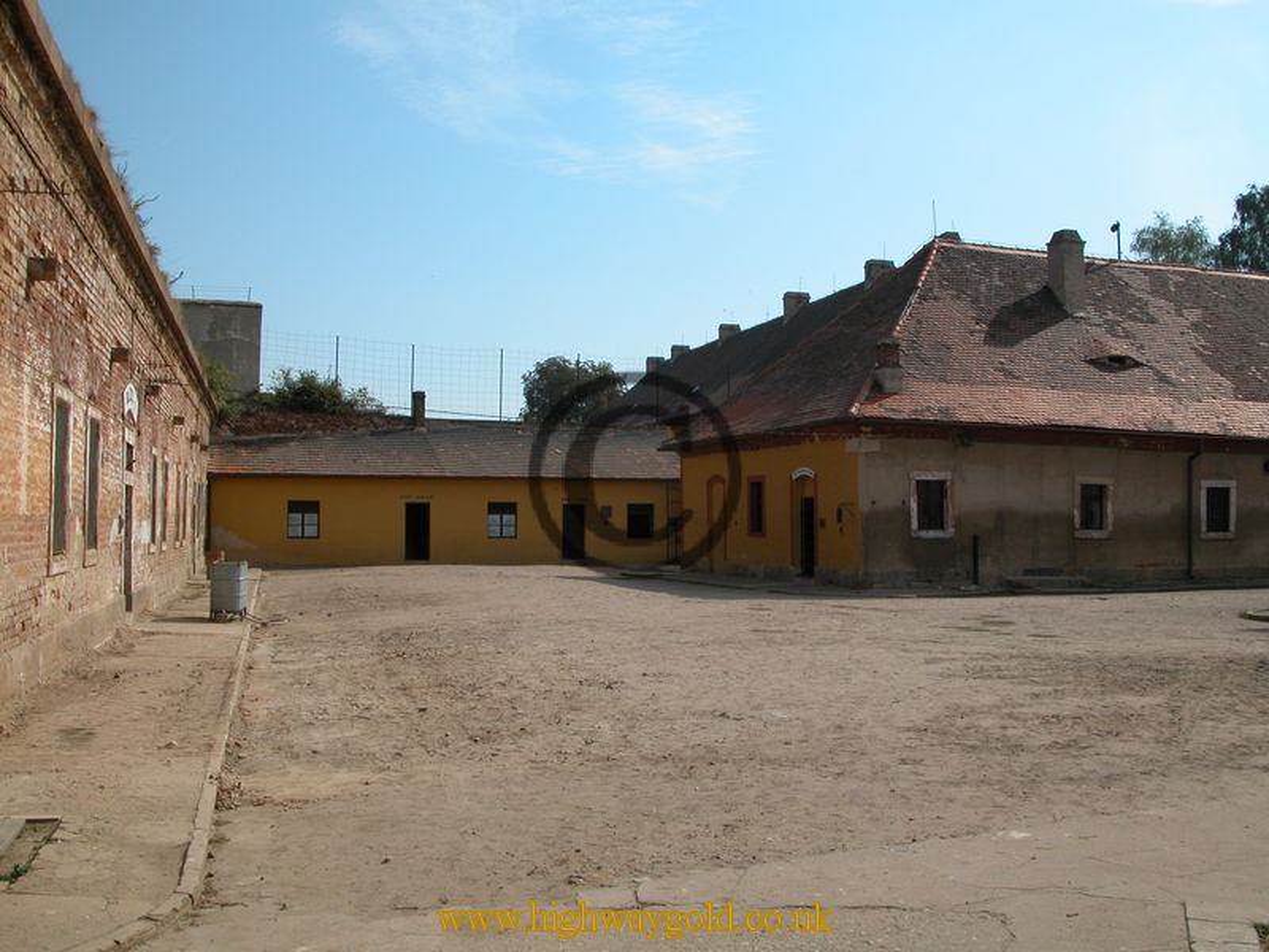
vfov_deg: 40.7
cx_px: 634
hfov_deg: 52.6
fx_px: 1283
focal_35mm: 35
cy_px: 476
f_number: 7.1
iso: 100
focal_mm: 8.9
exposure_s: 1/402
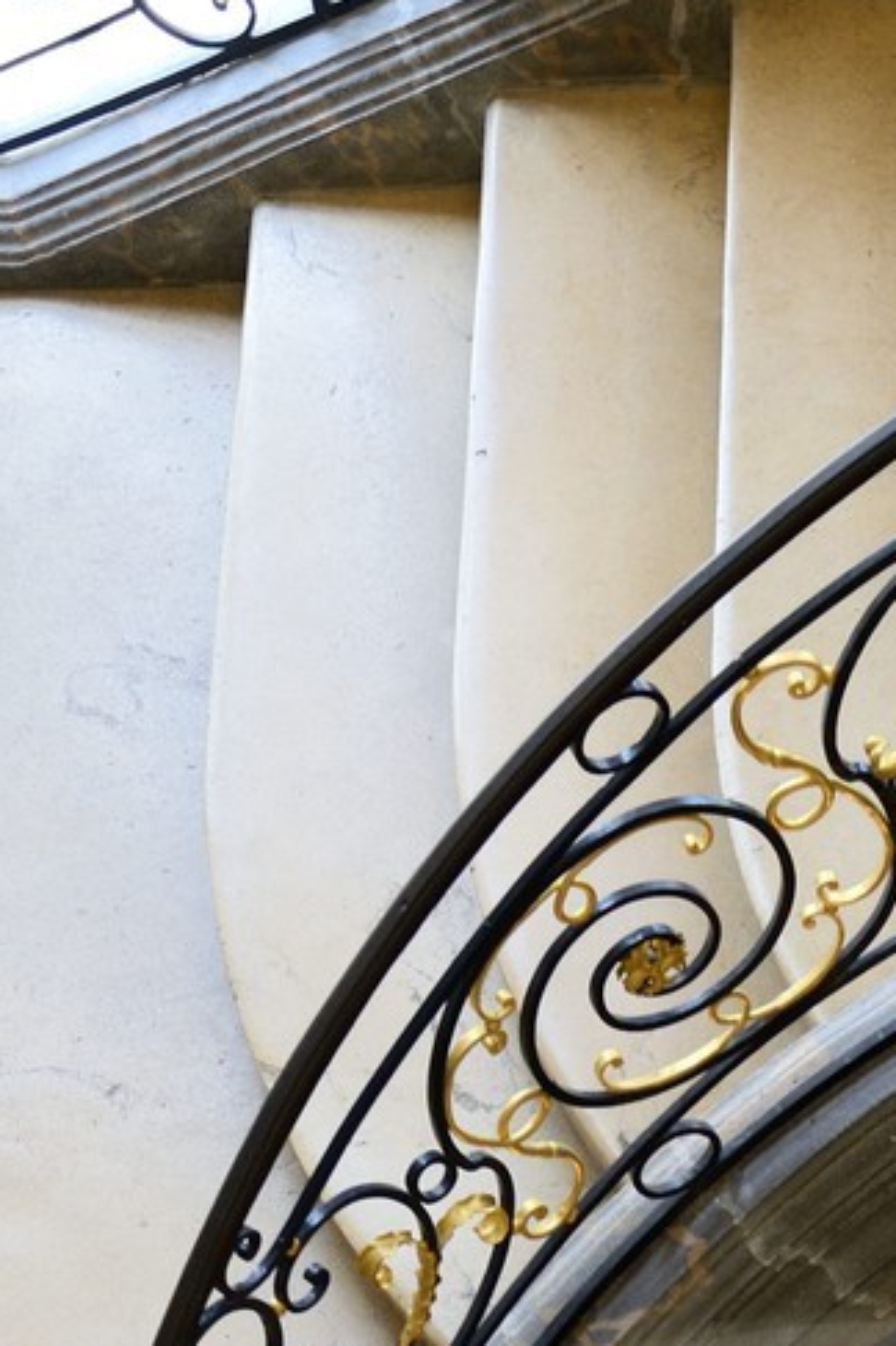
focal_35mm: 115
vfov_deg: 15.9
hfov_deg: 11.8
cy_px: 2181
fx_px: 4299
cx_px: 886
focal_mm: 35
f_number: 5.6
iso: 800
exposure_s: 1/20
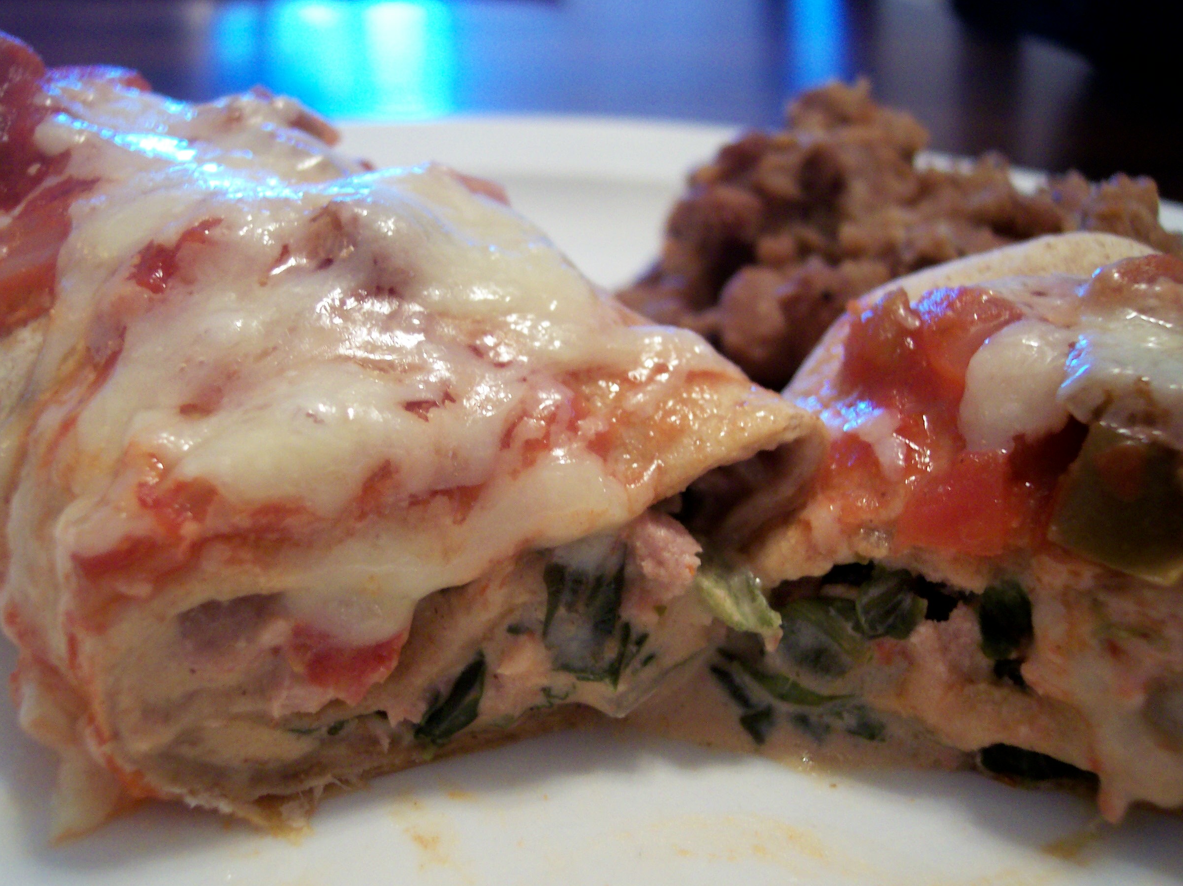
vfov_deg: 35.1
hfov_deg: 45.8
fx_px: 1401
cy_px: 477
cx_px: 566
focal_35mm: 41
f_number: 2.8
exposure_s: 1/8
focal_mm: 8
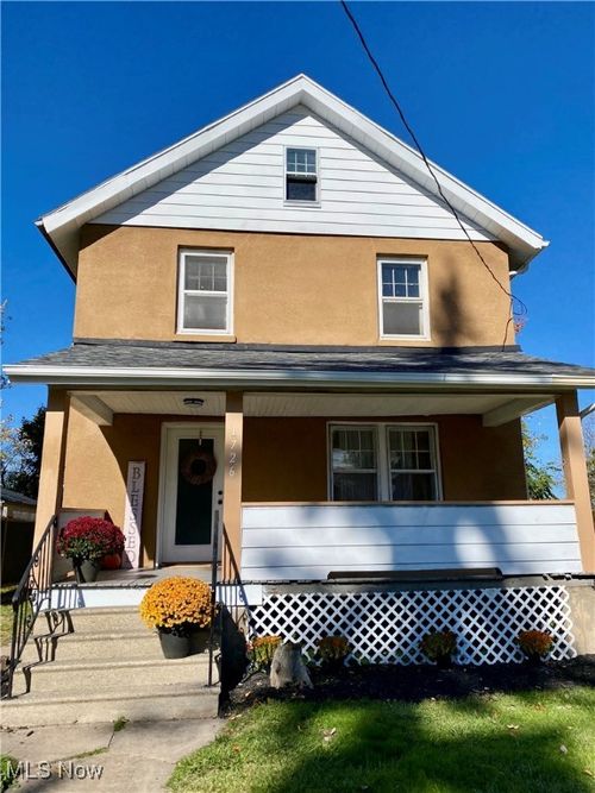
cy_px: 396
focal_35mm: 26
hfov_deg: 53.0
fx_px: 596
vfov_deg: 67.3
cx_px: 298
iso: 32
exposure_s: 1/4274
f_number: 1.8
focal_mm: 4.25
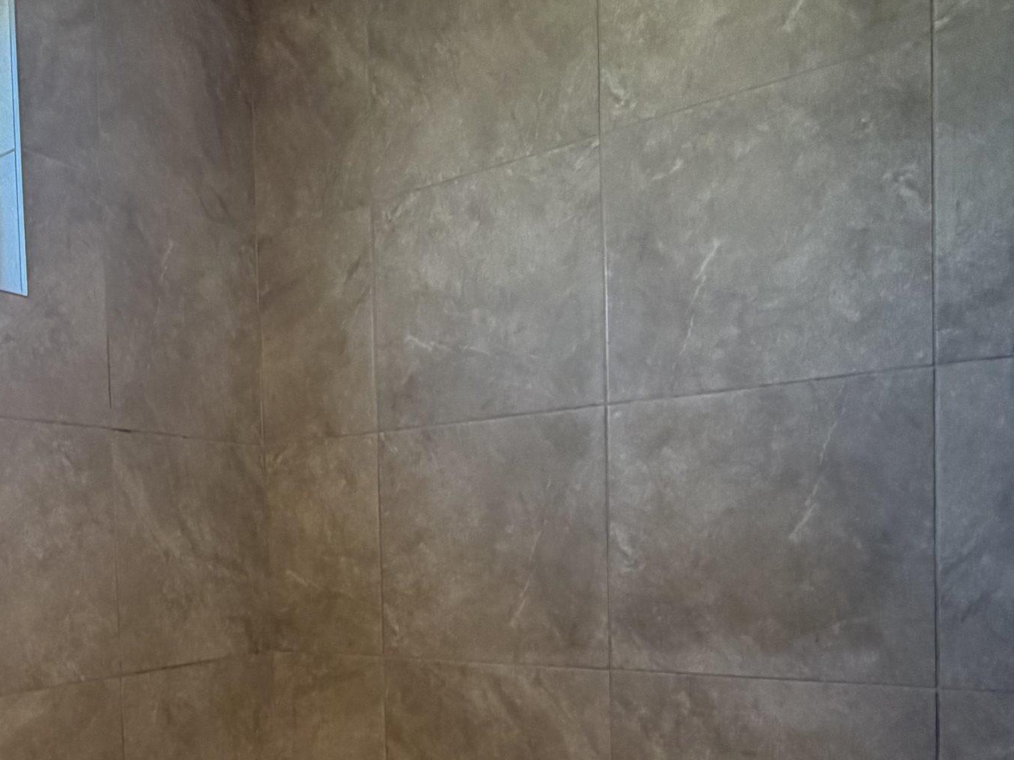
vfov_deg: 42.6
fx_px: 937
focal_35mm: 32
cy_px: 581
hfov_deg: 54.4
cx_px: 263
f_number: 2.2
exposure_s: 1/120
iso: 250
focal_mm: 2.22
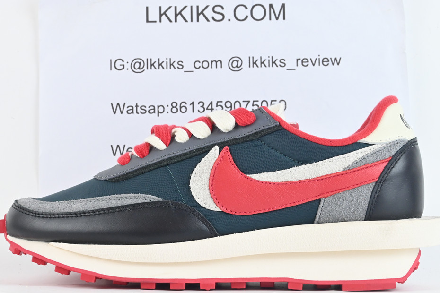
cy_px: 174
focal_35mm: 72
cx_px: 212
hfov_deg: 28.2
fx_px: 876
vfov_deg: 19.0
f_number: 10
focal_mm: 37
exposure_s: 1/60
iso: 1000
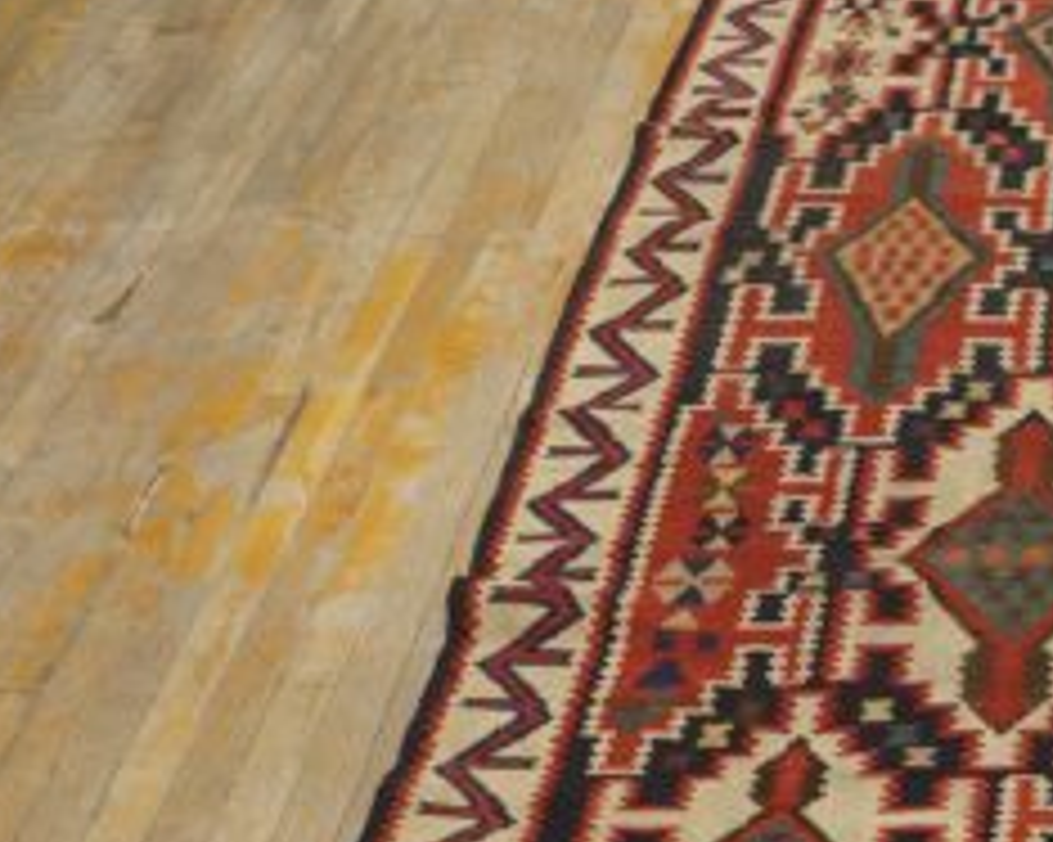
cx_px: 1148
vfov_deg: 23.3
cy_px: 624
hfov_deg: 26.9
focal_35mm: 65
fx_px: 2025
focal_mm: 18
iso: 800
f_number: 4
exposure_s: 1/60
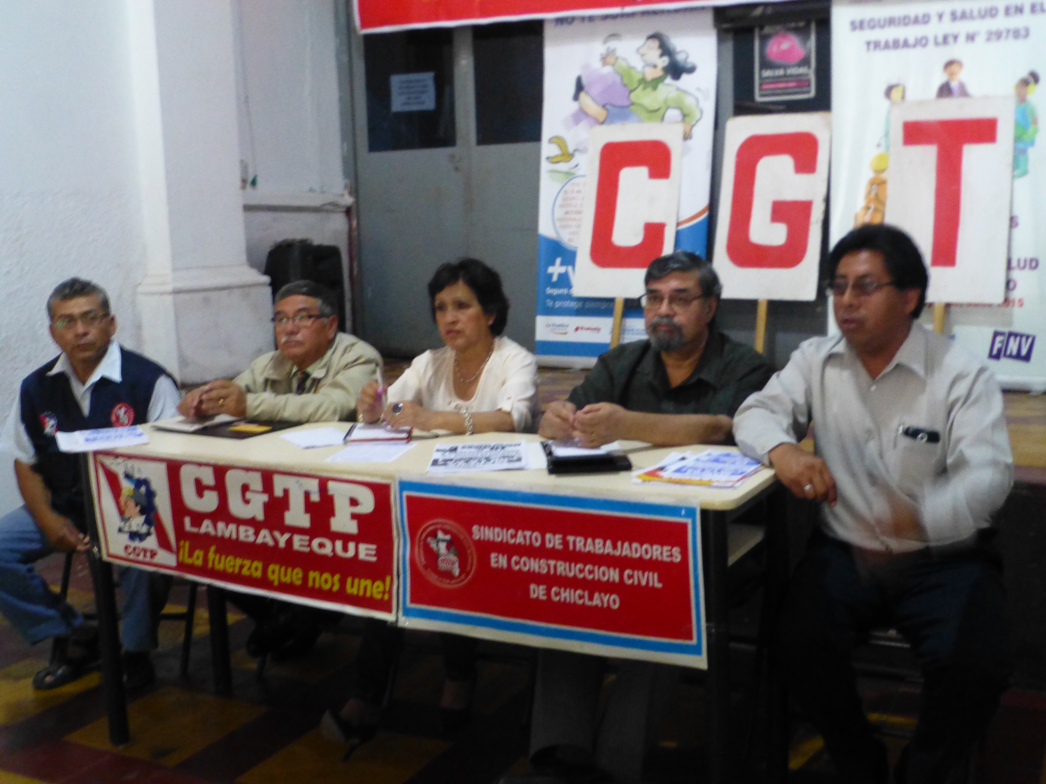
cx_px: 523
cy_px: 392
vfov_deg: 36.8
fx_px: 1178
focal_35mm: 39
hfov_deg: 47.9
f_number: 3.9
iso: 800
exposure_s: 1/15
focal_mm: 6.9
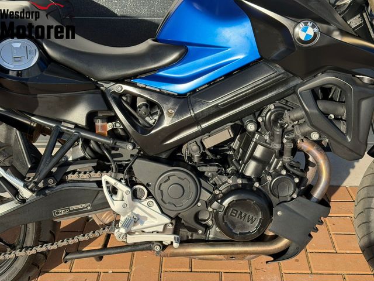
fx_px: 519
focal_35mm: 48
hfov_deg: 39.7
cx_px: 187
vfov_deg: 30.3
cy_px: 140
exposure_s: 1/2208
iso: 100
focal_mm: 6.76
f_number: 1.78
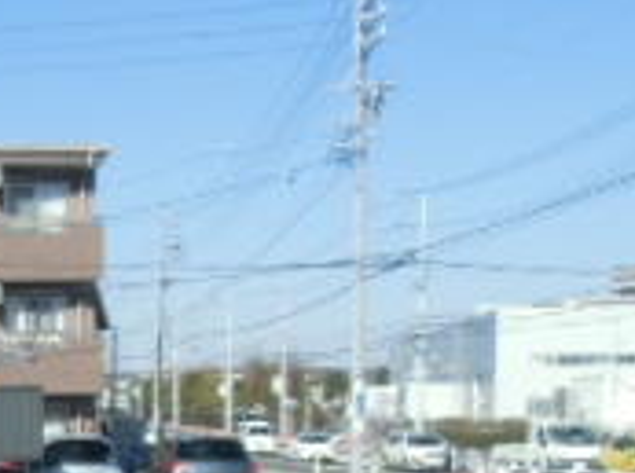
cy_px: 609
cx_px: -231
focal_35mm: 89
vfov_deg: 15.7
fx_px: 1629
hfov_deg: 19.9
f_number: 3
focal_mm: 4.24
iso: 64
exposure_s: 1/640
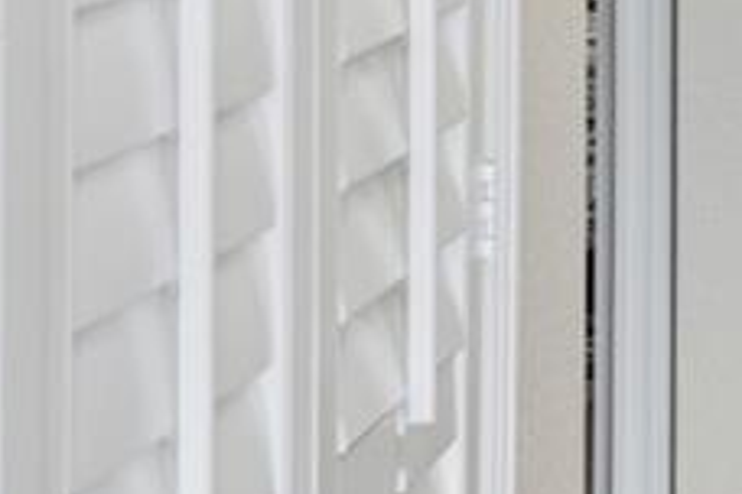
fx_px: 3236
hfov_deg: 11.8
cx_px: 1425
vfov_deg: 8.5
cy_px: -330
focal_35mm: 157
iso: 400
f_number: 9
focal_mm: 35
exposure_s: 1/40
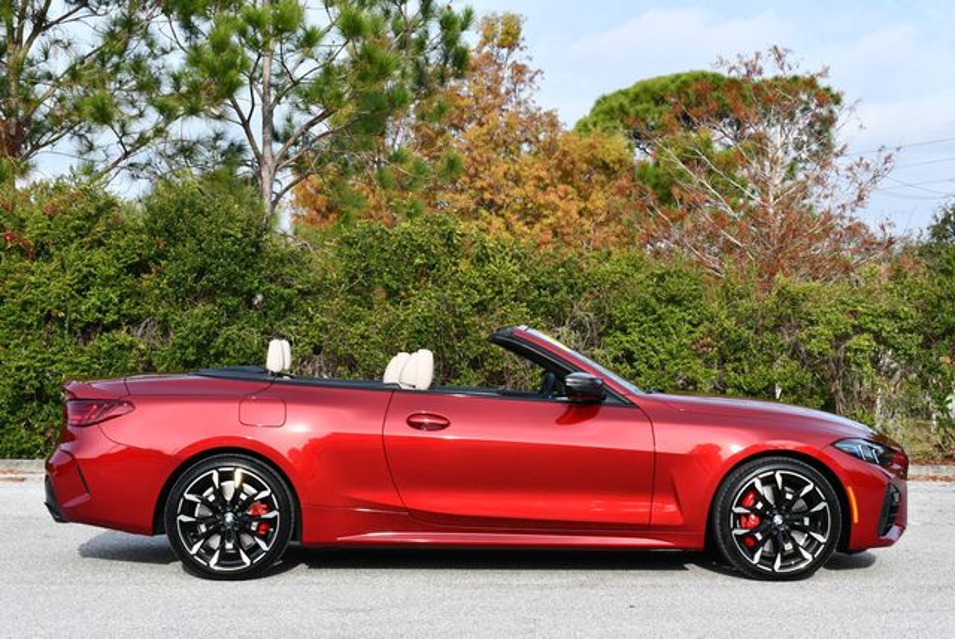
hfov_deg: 29.6
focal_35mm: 68
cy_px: 320
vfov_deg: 20.1
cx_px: 478
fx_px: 1805
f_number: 8
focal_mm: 34
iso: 200
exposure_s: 1/250
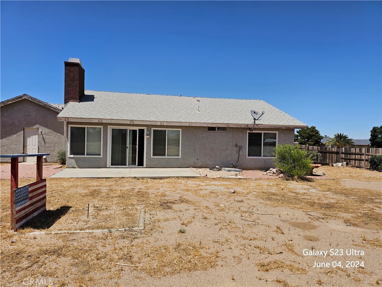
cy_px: 144
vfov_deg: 58.9
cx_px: 191
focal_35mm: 23
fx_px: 254
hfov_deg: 73.9
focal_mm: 6.3
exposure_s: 1/1468
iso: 10
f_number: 1.7
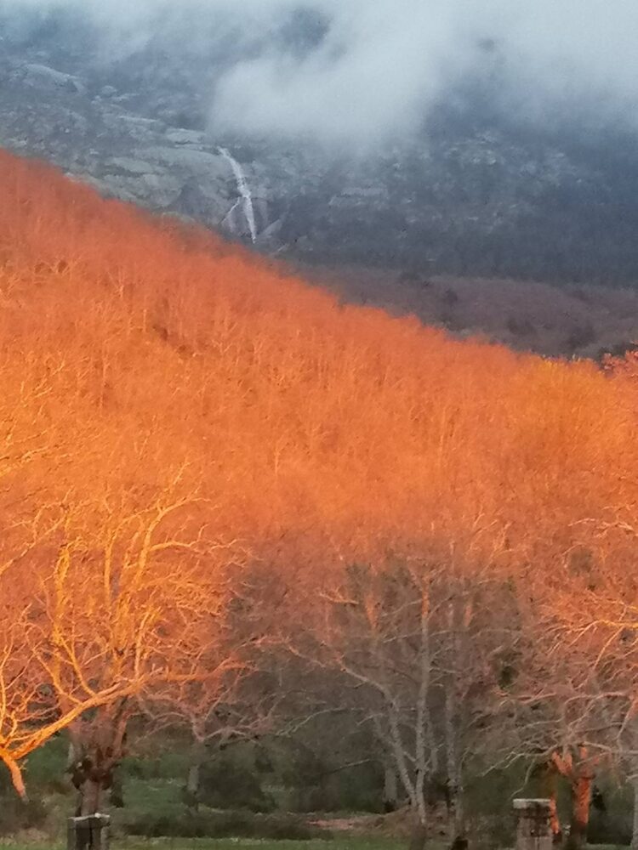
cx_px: 319
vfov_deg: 14.7
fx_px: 3293
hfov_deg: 11.1
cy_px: 425
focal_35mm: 134
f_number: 1.8
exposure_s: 1/33.3
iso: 250
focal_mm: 3.95
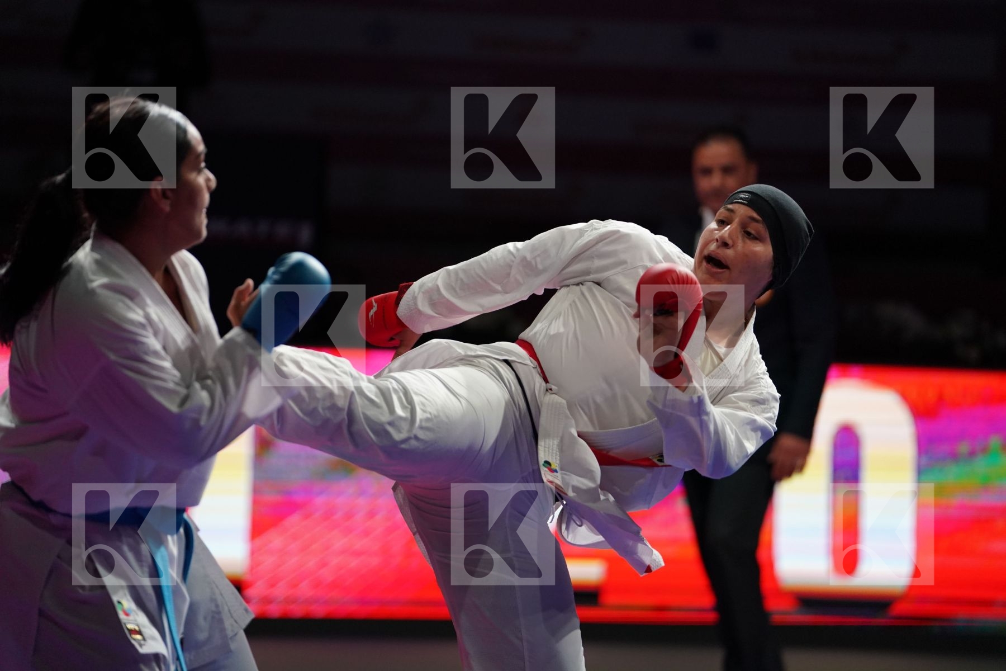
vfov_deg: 7.7
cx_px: 503
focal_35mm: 178
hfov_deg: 11.5
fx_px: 4974
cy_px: 336
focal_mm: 178
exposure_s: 1/1000
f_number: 2.8
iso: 2500
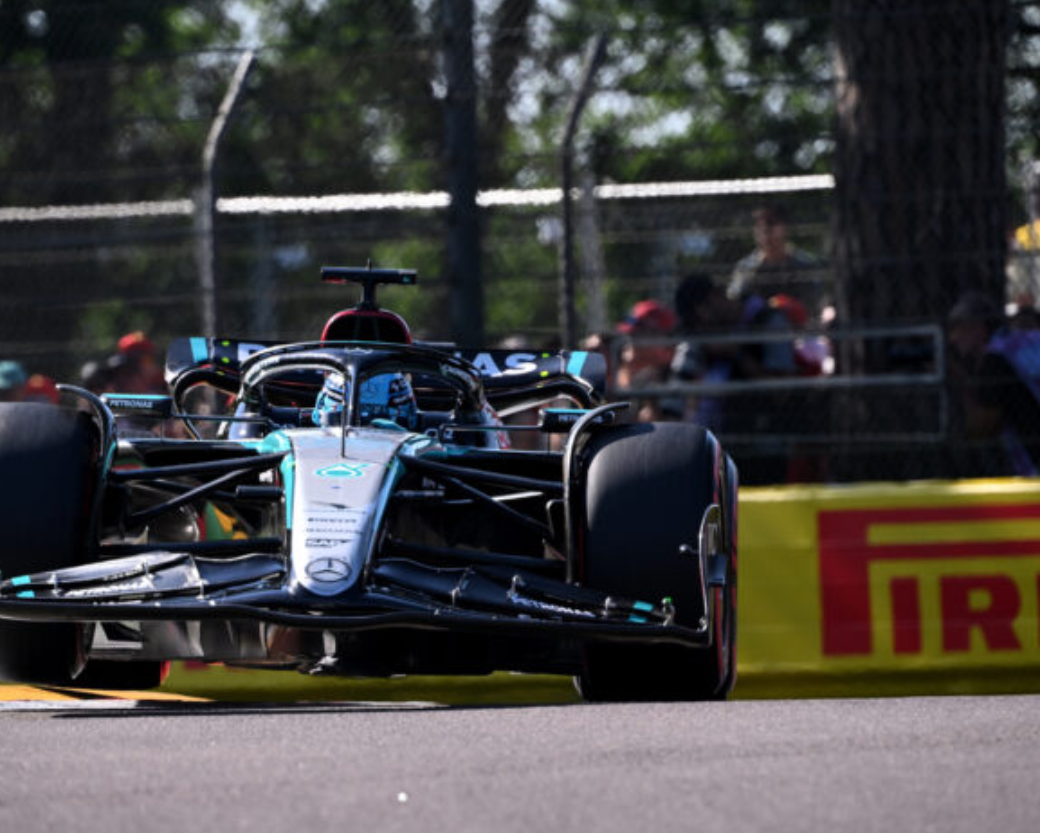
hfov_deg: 3.1
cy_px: 416
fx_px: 19521
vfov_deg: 2.4
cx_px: 427
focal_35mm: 634
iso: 1000
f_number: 8
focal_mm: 560
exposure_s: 1/1600
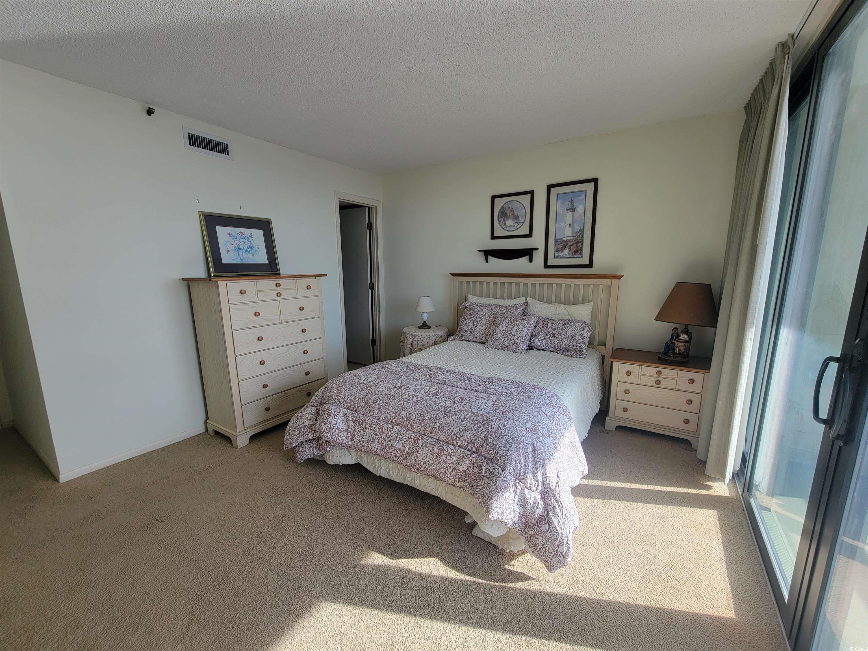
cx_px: 434
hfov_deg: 106.2
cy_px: 326
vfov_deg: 89.9
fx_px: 326
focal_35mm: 13
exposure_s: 1/285
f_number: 2.2
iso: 50
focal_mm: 2.2
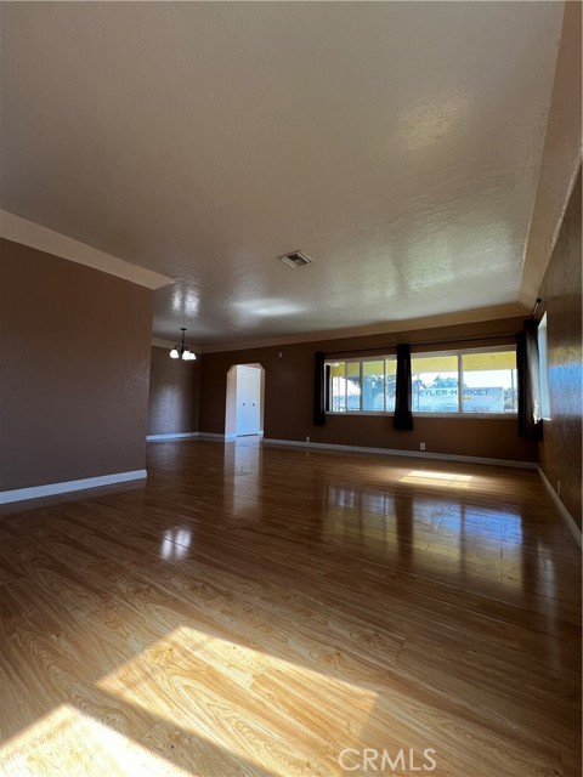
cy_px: 388
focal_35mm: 13
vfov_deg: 106.2
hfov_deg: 89.9
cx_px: 292
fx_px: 292
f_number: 1.8
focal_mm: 1.57
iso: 80
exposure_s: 1/120
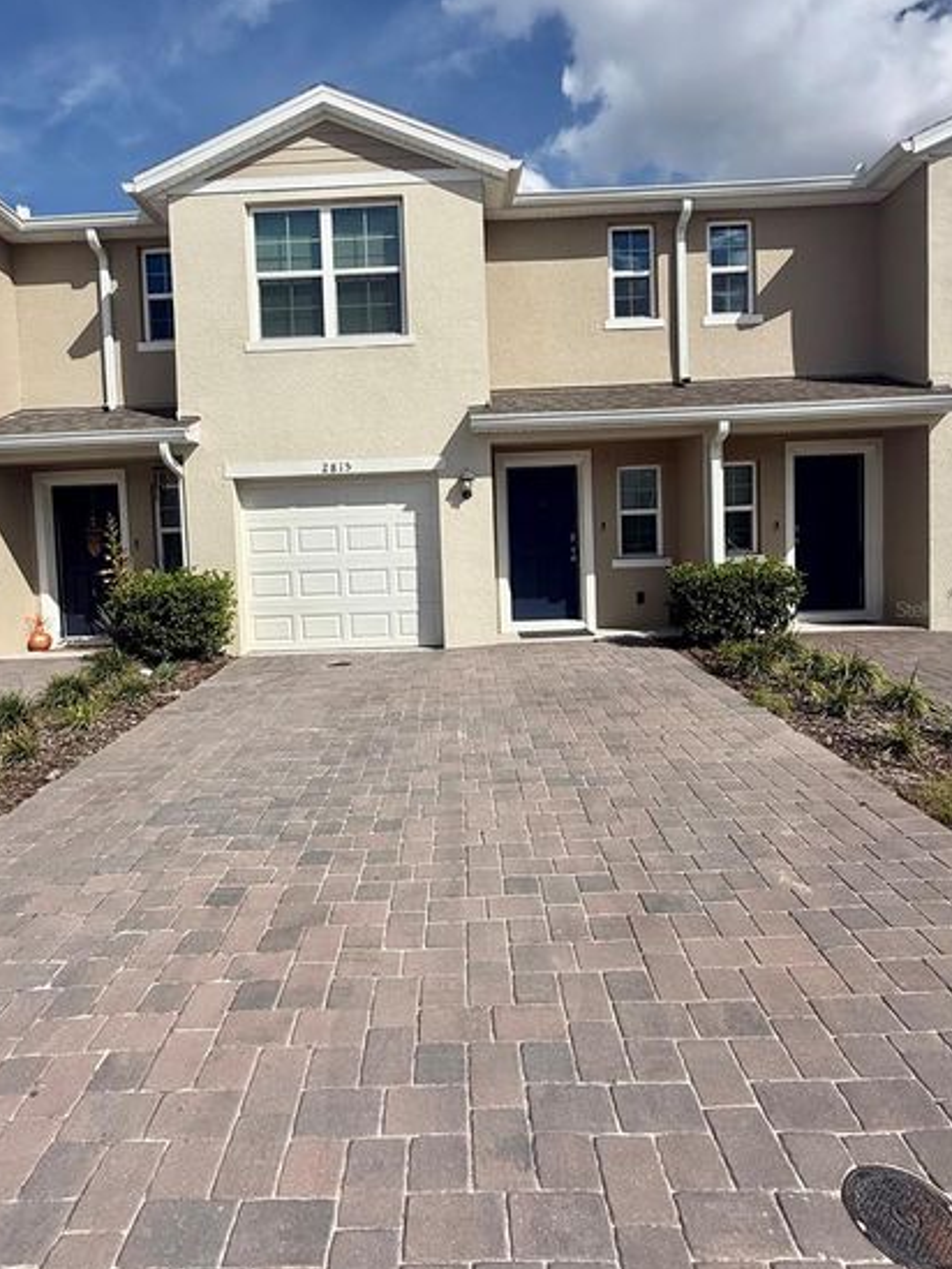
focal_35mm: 17
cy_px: 609
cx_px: 409
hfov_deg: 74.3
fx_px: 623
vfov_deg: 91.0
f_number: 2.2
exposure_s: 1/5155
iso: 50
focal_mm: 2.22
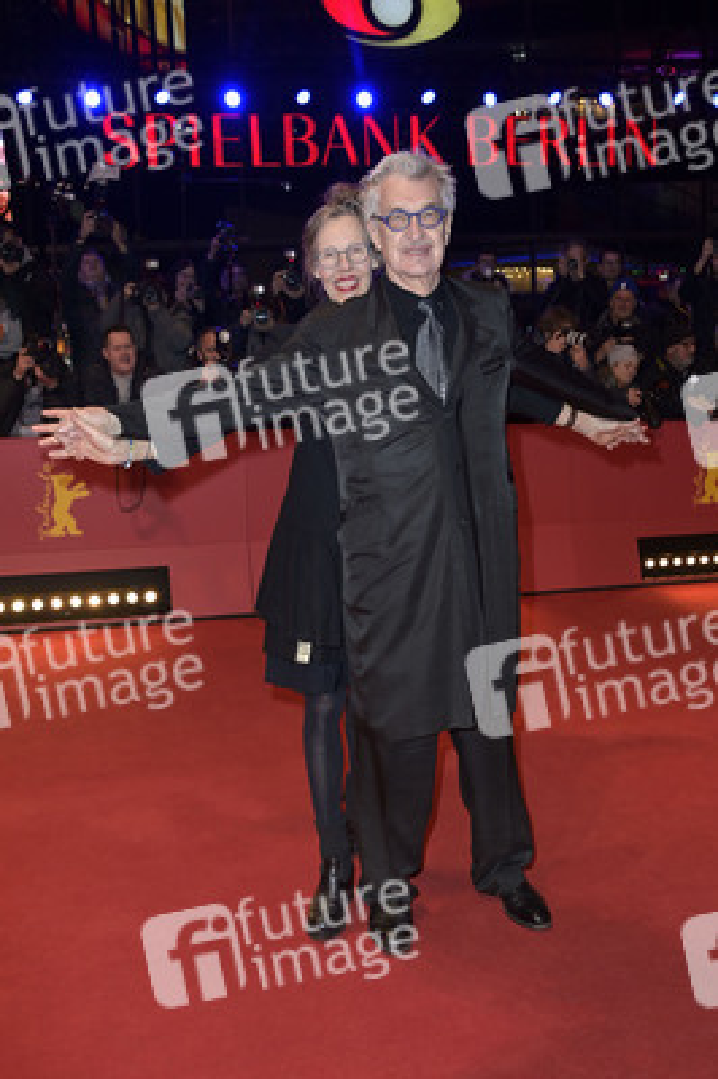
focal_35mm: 32
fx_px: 959
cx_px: 359
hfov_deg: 41.0
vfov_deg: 58.8
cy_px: 540
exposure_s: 1/250
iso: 1250
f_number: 5.6
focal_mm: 32
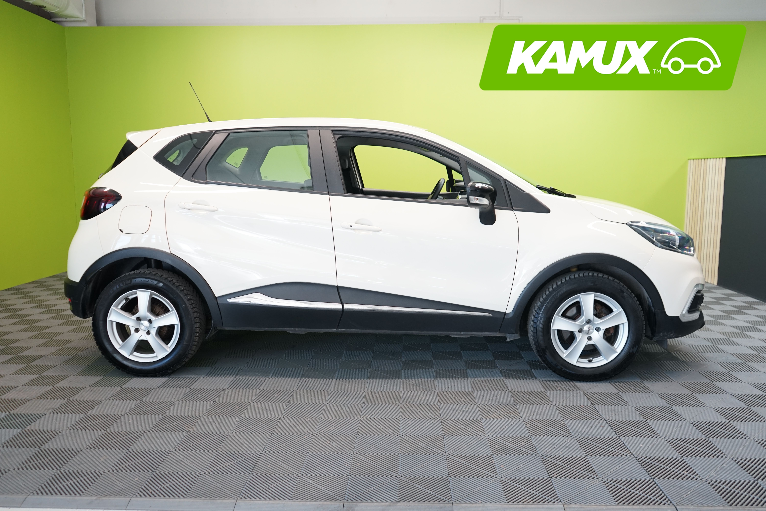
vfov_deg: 45.0
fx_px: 617
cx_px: 383
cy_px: 256
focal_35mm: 29
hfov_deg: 63.7
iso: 800
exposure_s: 1/30
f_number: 4.5
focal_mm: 29
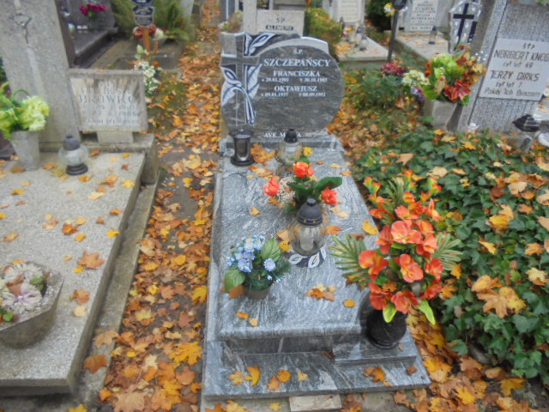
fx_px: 412
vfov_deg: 53.1
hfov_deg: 67.3
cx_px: 274
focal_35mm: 26
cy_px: 206
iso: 100
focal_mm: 4.6
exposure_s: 1/50
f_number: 3.5
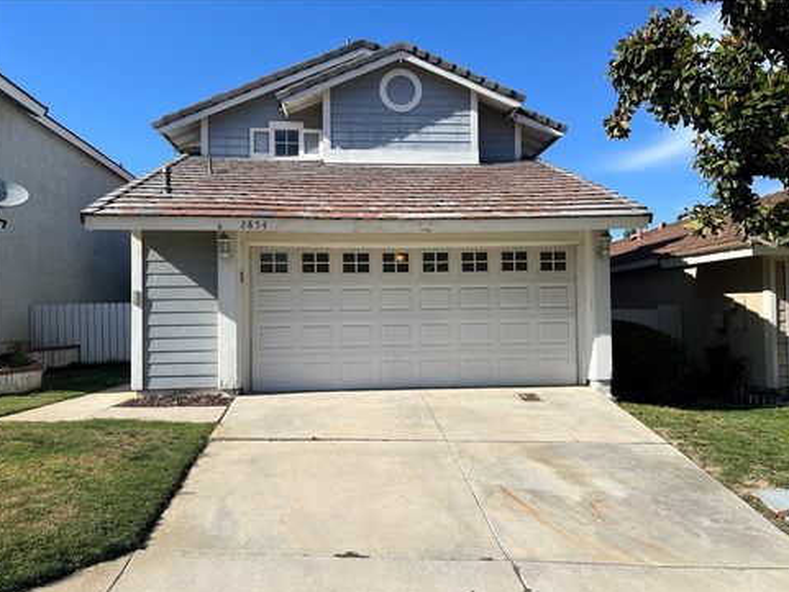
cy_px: 304
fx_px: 616
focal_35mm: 27
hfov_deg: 65.3
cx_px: 399
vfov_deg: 51.4
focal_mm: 5.7
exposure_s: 1/4630
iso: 50
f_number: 1.5
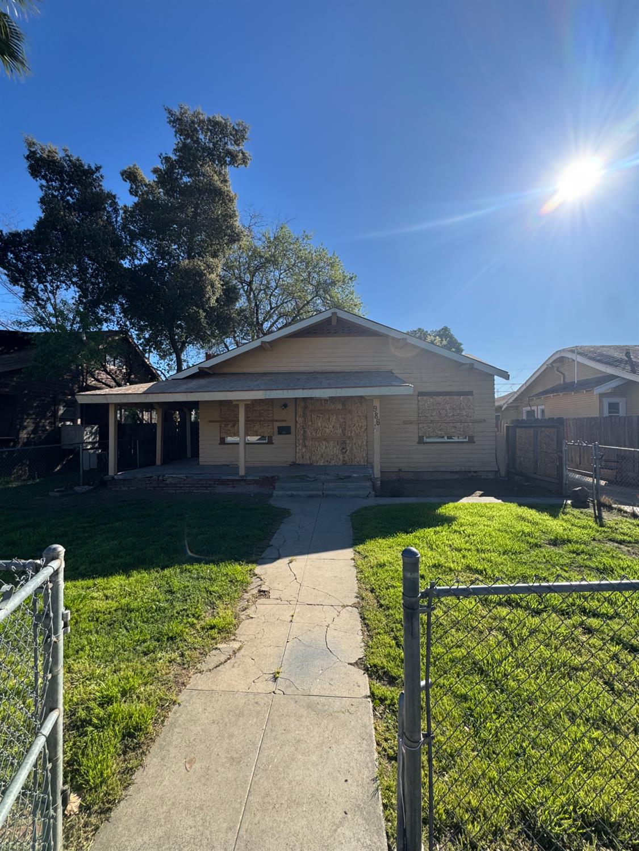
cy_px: 426
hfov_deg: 85.7
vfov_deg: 102.1
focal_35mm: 14
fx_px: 345
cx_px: 320
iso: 40
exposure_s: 1/1256
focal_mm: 2.22
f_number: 2.2
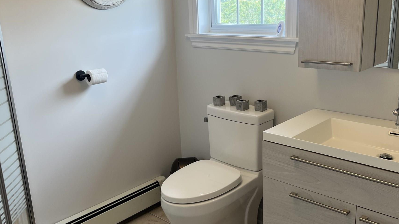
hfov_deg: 52.8
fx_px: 402
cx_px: 198
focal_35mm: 38
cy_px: 120
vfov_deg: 31.2
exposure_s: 1/120
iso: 50
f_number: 1.6
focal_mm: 5.1
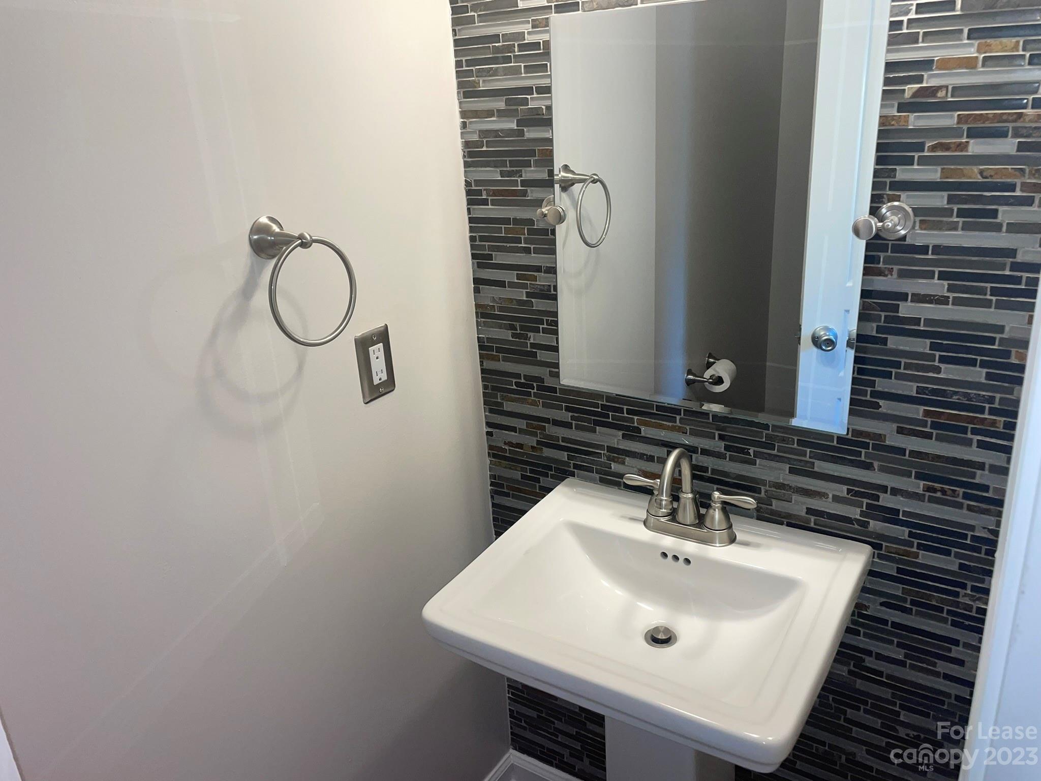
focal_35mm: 26
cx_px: 520
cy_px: 390
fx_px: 782
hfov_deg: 67.3
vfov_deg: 53.1
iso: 64
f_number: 1.6
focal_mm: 4.2
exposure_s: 1/120
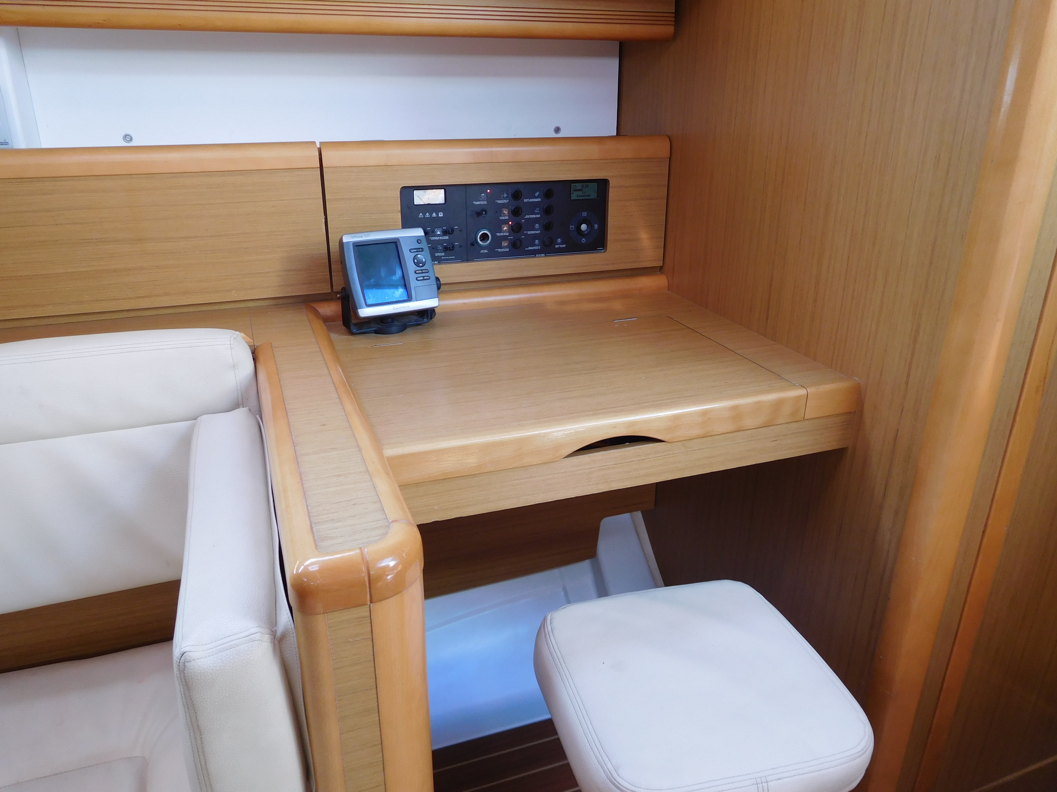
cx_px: 528
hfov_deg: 69.4
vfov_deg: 54.9
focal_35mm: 25
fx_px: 763
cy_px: 396
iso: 125
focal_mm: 4.5
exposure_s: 1/30
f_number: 3.4
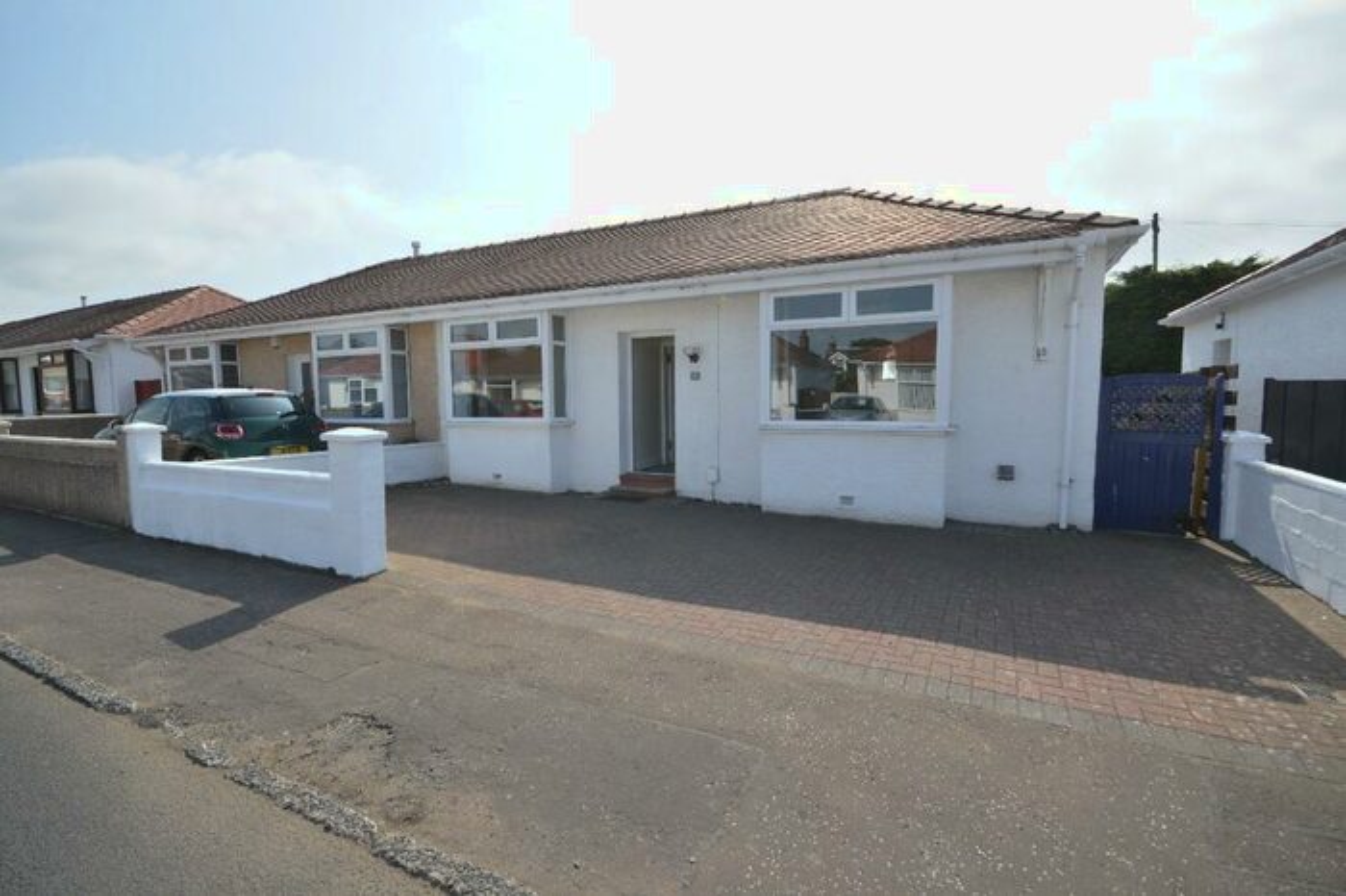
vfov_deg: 77.3
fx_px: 561
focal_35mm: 15
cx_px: 673
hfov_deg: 100.4
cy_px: 448
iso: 100
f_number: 9
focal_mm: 10
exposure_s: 1/250
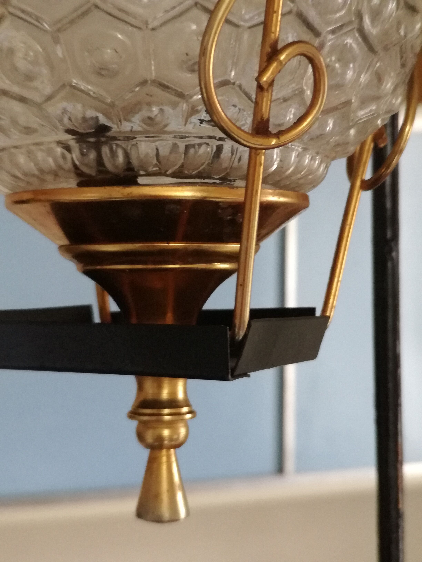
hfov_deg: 33.6
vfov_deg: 43.9
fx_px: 699
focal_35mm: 43
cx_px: 211
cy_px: 281
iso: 400
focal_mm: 3.79
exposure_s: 1/25
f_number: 2
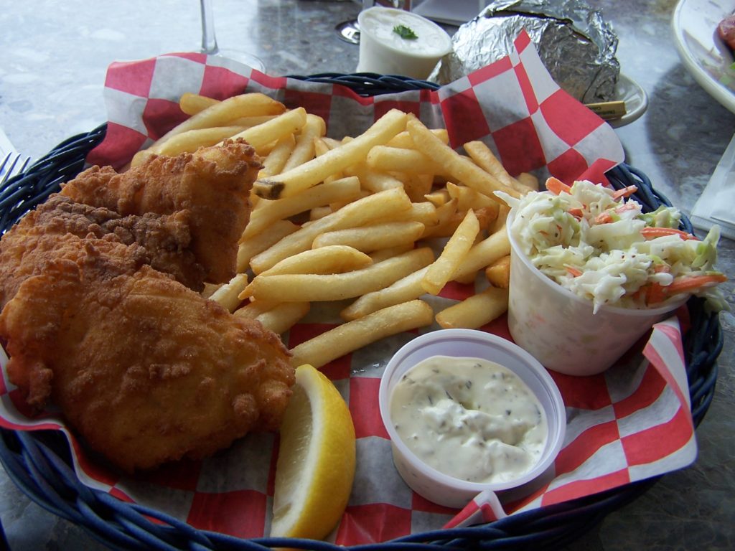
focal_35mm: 38
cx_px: 368
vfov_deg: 37.7
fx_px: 807
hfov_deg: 49.0
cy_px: 276
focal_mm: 6.3
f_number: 2.8
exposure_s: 1/125
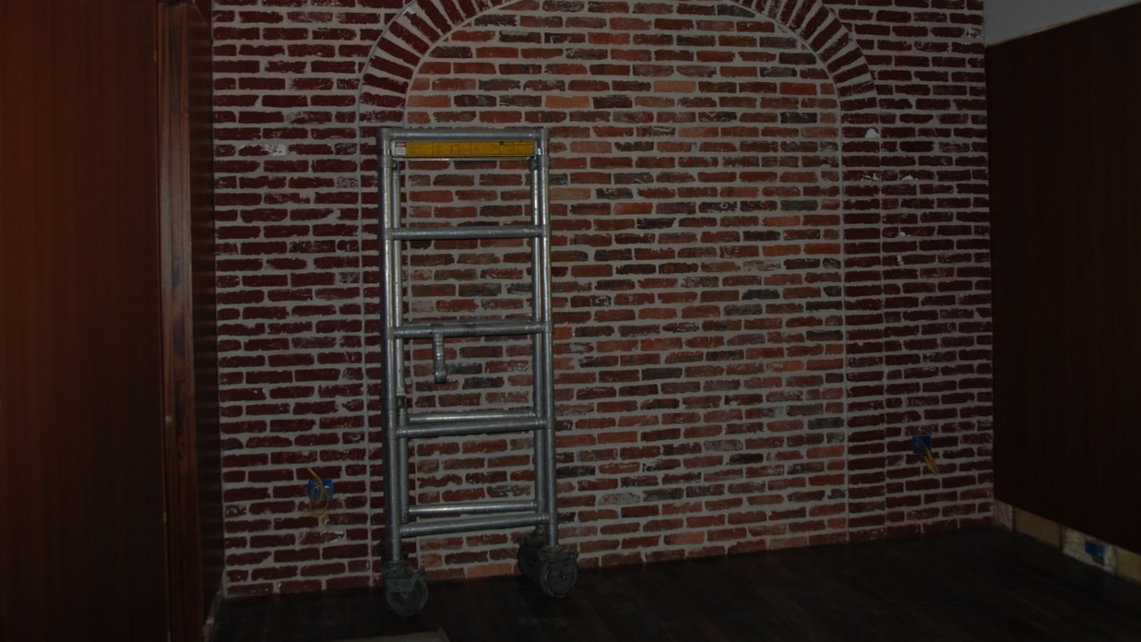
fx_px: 1150
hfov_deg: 52.7
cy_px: 218
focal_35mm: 38
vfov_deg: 31.0
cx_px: 638
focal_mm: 20
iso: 100
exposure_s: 1/60
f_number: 3.8
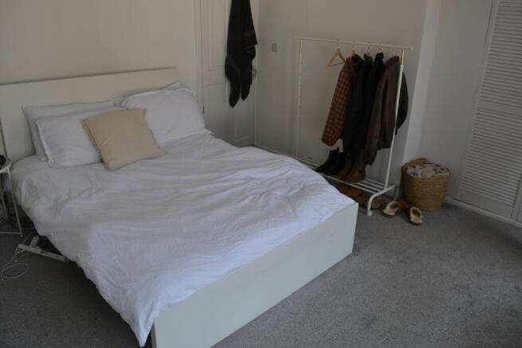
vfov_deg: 48.0
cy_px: 174
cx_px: 261
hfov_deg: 67.4
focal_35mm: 27
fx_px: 392
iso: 280
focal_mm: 18
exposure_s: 1/125
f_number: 5.6
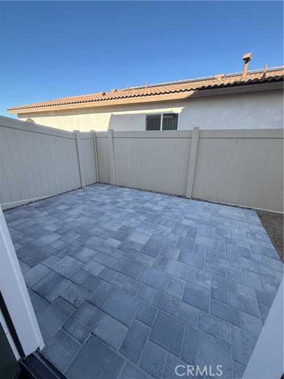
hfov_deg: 85.7
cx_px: 142
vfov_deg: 102.1
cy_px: 190
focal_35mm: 14
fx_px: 153
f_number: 2.2
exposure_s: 1/448
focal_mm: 2.22
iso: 64
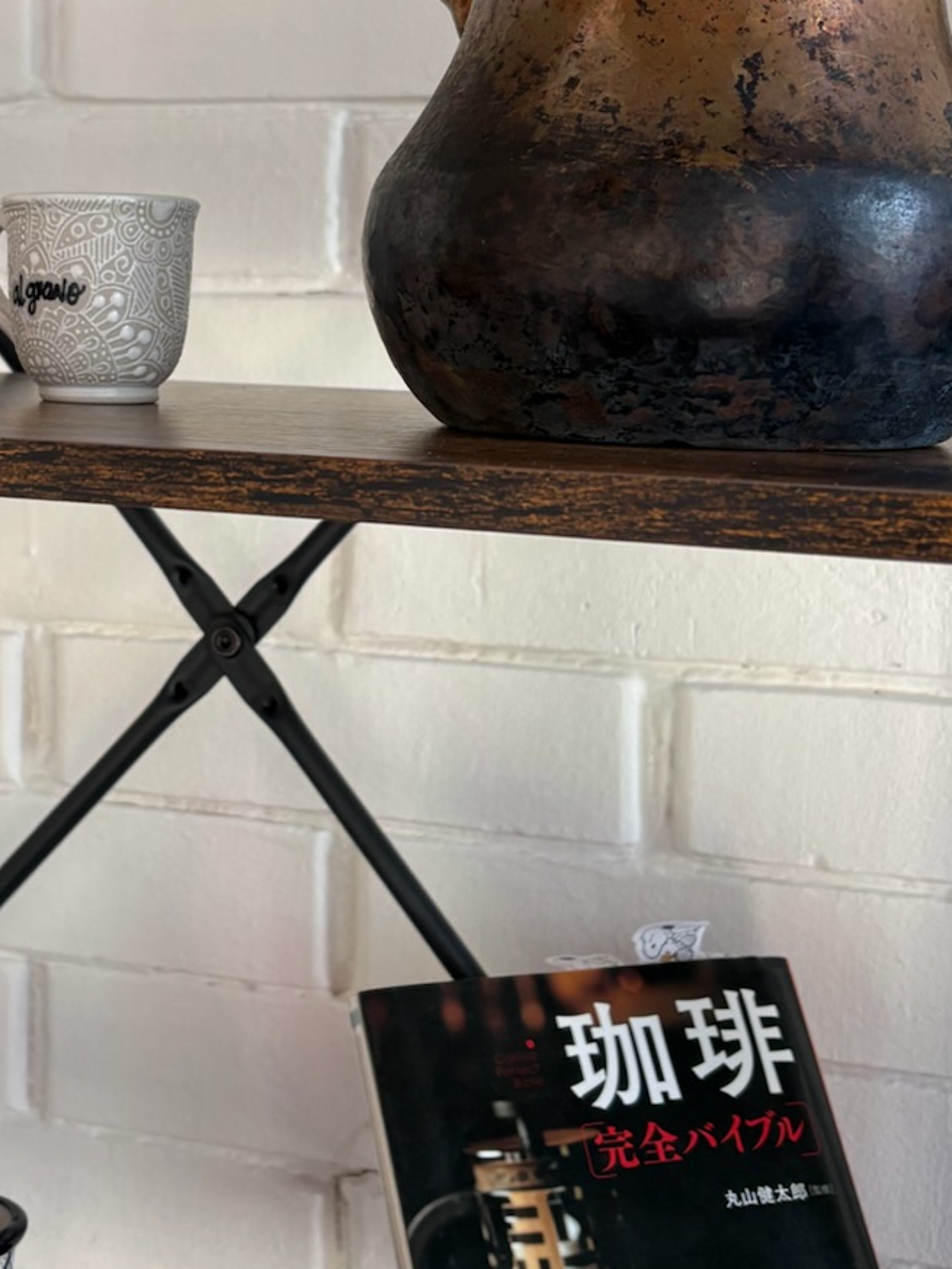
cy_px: 426
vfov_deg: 31.4
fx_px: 2236
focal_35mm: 61
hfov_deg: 23.7
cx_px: 203
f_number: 1.6
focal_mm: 5.96
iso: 80
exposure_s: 1/121
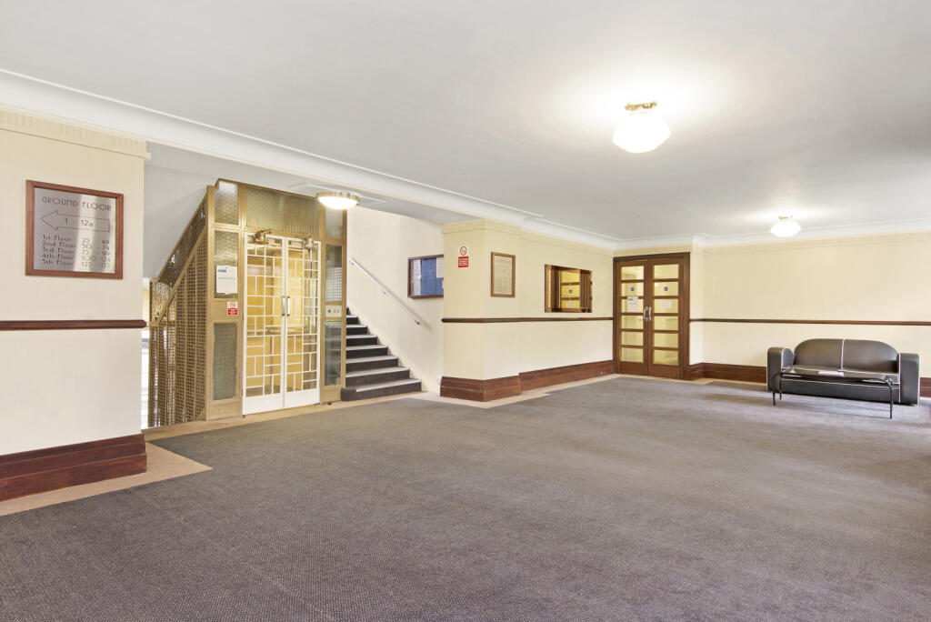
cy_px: 311
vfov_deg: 73.8
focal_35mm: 16
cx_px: 466
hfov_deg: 96.7
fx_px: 414
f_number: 8
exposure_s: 2
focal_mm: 16
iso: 320
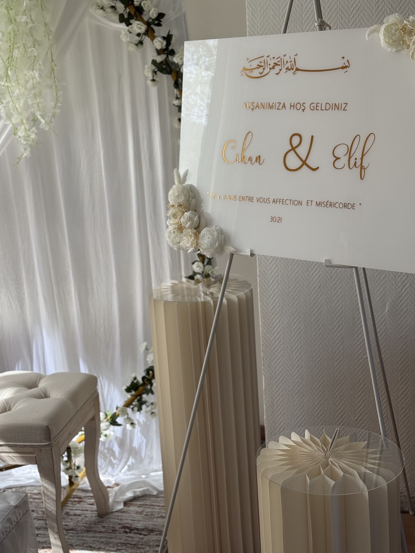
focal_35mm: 52
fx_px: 831
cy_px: 262
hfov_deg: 28.0
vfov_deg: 36.8
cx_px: 221
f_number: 1.78
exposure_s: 1/646
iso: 100
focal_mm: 6.76
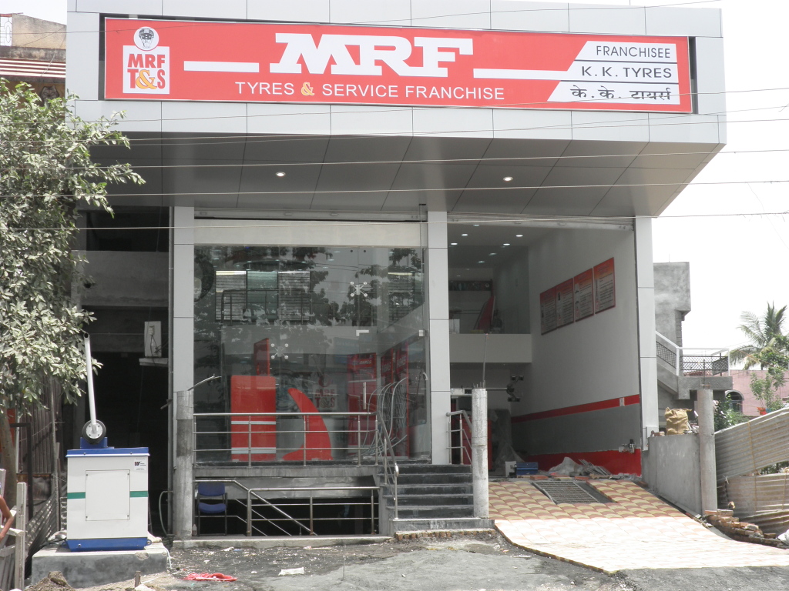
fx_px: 1436
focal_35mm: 63
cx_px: 394
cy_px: 296
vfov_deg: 23.3
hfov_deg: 30.7
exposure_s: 1/160
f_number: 5.4
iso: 64
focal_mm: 11.3
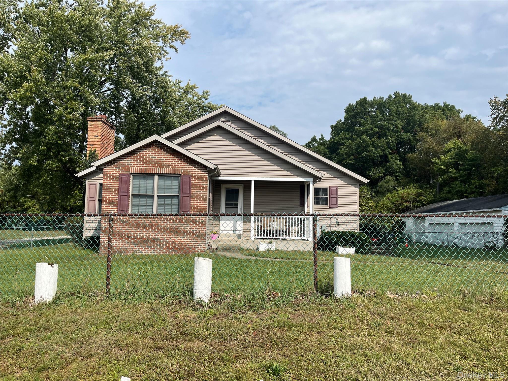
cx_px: 254
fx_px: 382
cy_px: 190
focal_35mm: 26
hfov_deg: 67.3
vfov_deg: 53.1
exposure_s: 1/5076
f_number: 1.6
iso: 50
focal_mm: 5.1
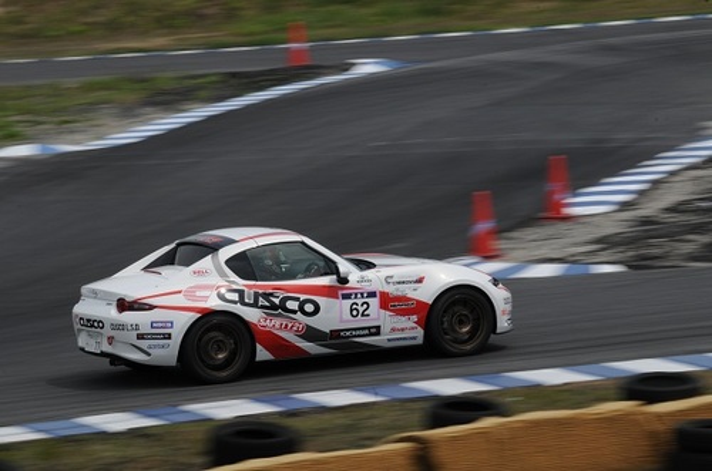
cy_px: 236
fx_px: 5920
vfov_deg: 4.6
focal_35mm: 300
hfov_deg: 6.9
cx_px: 356
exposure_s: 1/125
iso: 200
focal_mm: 200
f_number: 22
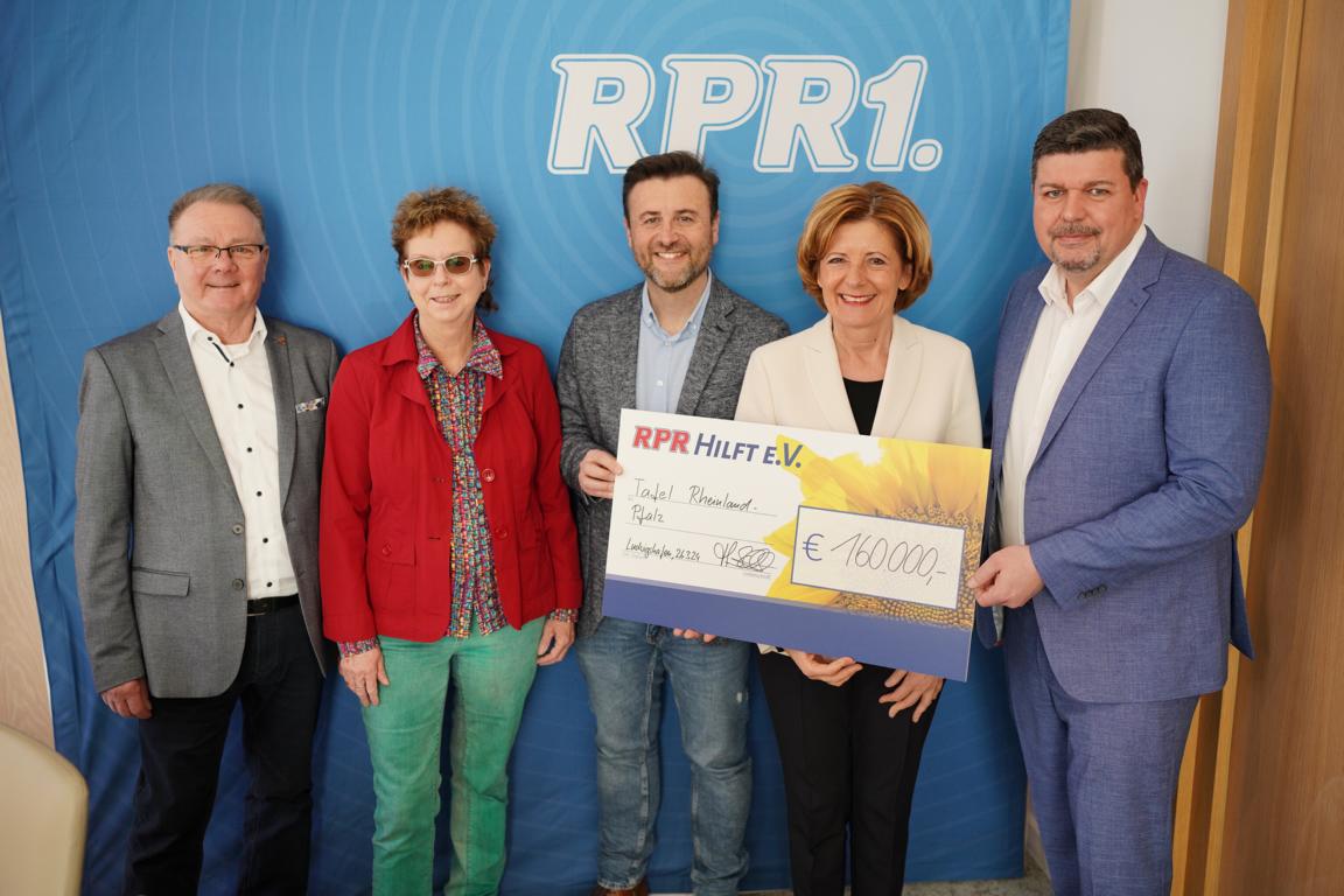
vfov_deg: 37.9
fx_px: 1307
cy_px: 448
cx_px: 672
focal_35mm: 35
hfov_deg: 54.4
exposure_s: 1/250
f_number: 2
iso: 500
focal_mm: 35
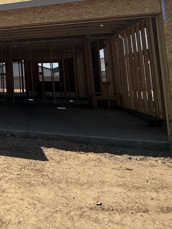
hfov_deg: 25.6
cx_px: -96
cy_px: 50
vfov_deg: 45.7
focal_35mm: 39
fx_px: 258
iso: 50
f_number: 2.2
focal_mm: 2.22
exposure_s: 1/2092
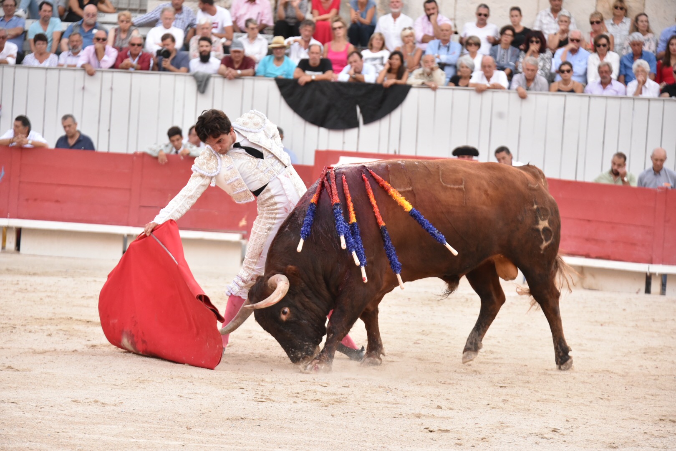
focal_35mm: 150
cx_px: 338
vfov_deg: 9.1
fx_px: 2816
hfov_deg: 13.7
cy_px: 226
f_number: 5.6
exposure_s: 1/640
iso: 2200
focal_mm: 150
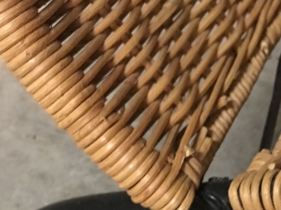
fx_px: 592
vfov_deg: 19.3
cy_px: 231
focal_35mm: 73
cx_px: 220
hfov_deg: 26.2
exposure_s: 1/4
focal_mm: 4.15
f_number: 2.2
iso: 160
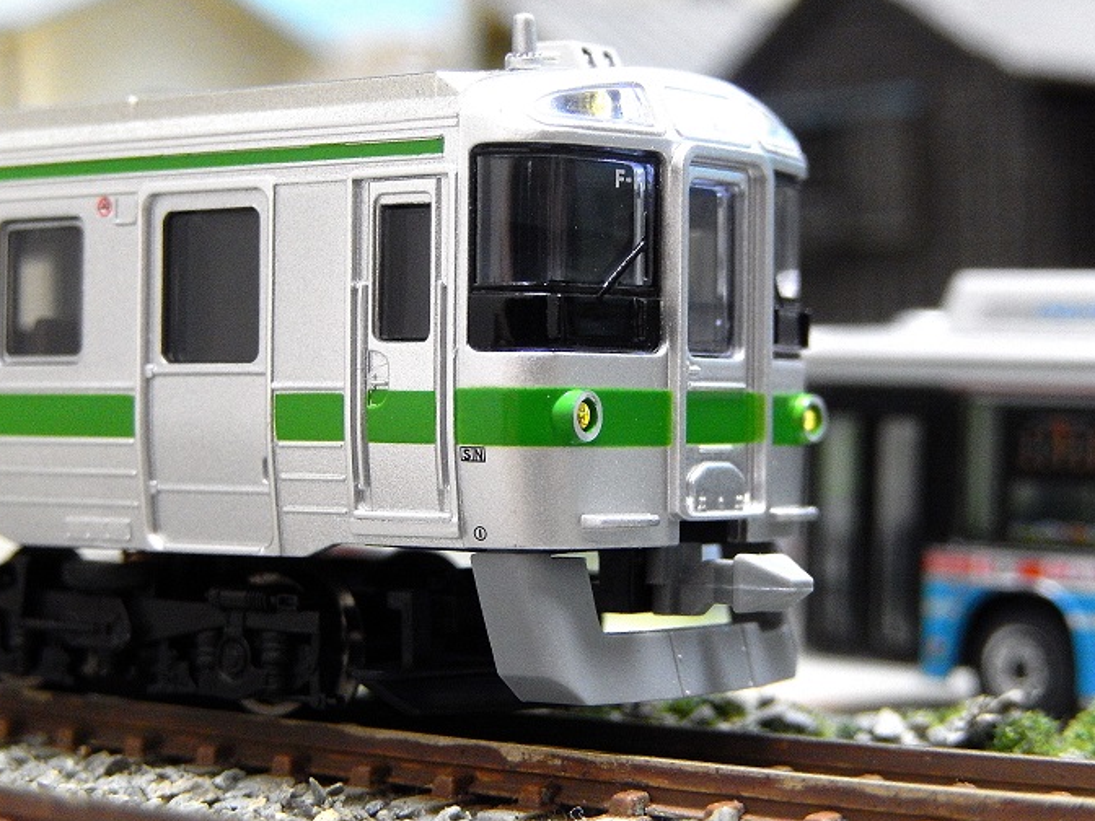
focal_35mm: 99
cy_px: 424
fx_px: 3132
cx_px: 546
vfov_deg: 14.9
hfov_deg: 19.8
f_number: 5.2
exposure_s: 1/10
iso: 800
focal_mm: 17
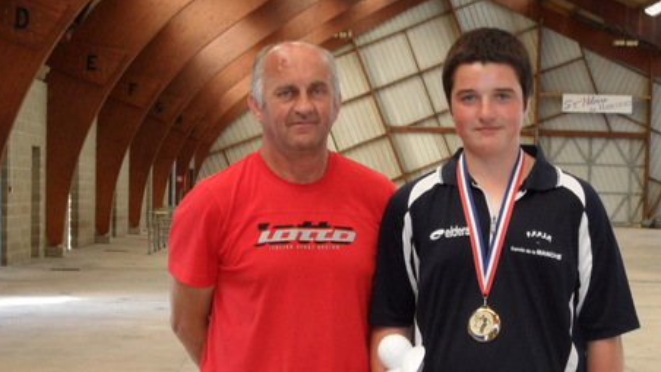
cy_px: 399
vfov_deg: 14.3
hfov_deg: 25.6
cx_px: 285
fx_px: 1454
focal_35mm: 83
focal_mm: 6.5
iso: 200
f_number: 3.6
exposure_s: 1/45
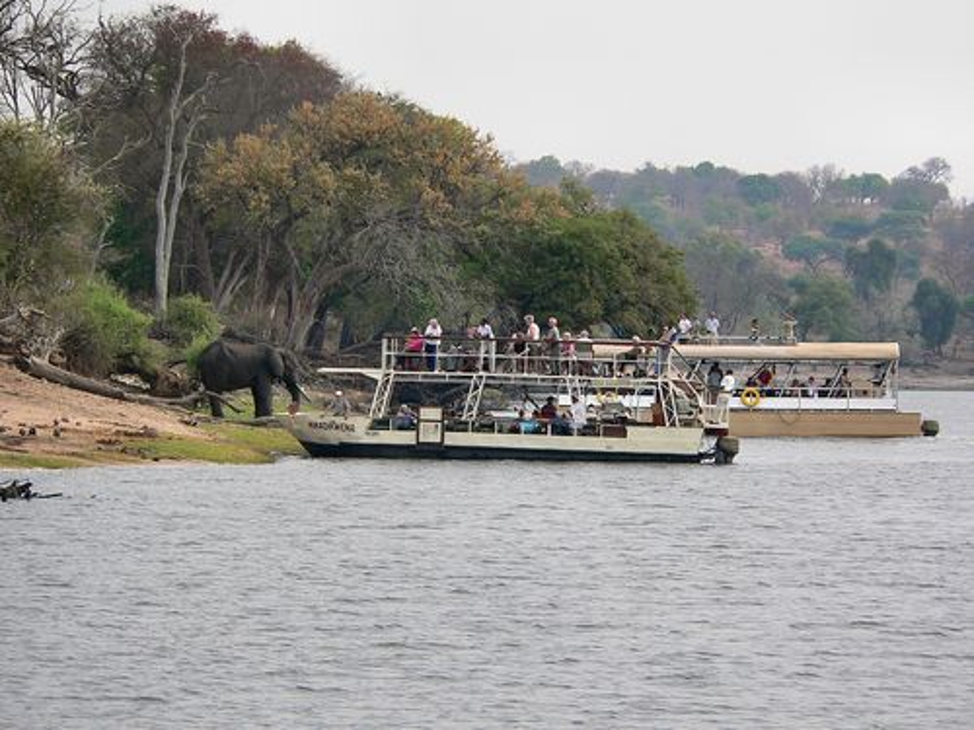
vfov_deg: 7.4
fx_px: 5627
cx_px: 487
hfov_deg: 9.9
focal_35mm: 200
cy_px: 365
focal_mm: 33.3
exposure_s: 1/250
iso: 80
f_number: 4
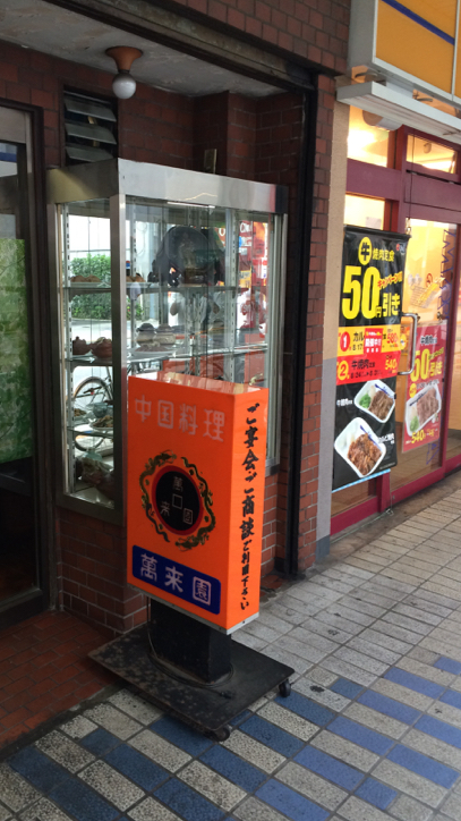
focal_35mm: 32
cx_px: 161
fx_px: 696
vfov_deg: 61.0
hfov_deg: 36.4
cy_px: 413
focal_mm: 4.15
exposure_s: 1/30
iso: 80
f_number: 2.2
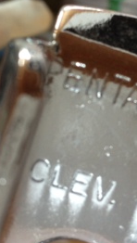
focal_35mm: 93
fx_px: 599
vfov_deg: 22.7
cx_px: 70
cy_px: 61
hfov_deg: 13.1
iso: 64
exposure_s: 1/24
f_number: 2.4
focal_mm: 4.28
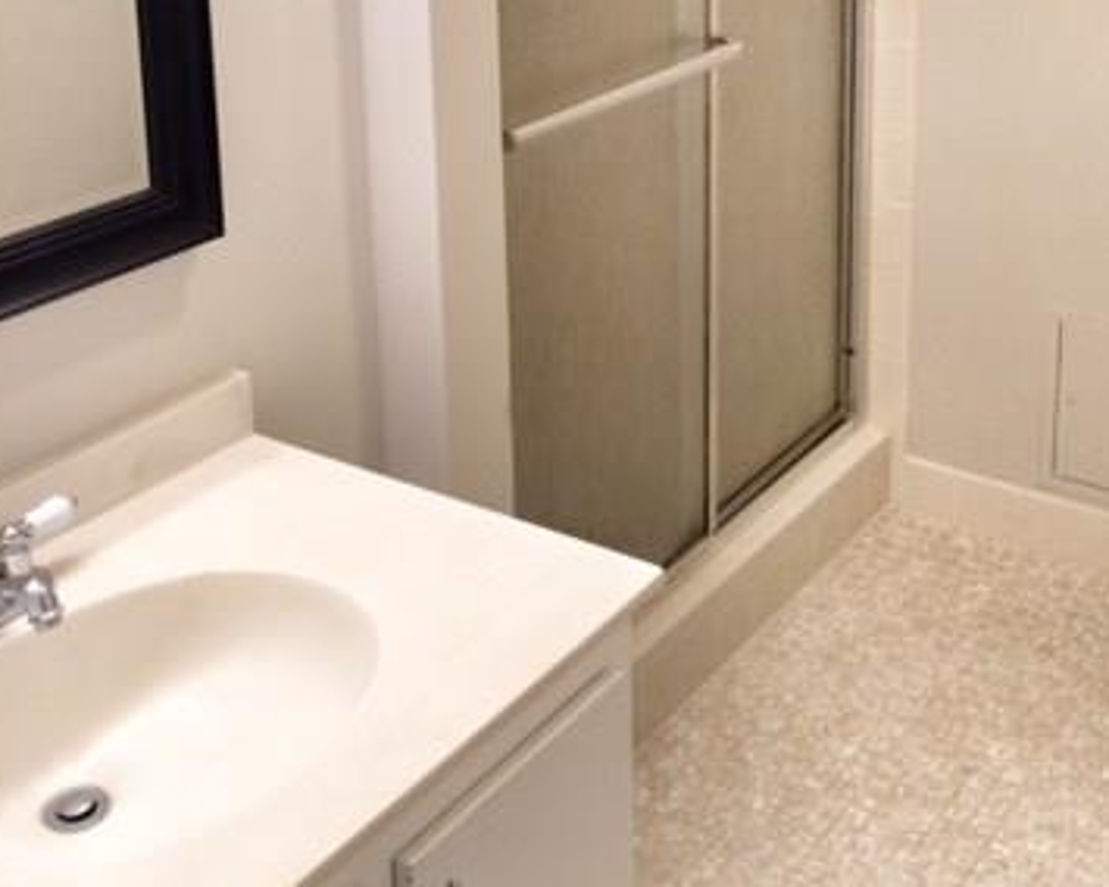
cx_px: 728
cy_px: 62
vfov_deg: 28.4
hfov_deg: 36.3
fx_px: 1674
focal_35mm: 51
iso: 40
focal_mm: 4.15
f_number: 2.2
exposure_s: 1/30
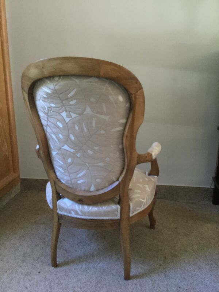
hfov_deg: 45.4
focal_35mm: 31
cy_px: 146
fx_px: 261
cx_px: 110
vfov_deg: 58.4
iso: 125
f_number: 2.4
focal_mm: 3.3
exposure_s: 1/33
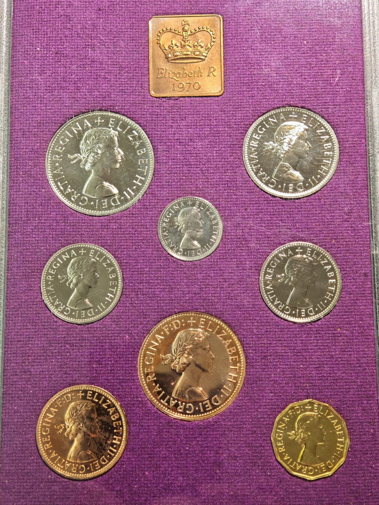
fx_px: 876
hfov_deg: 24.4
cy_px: 252
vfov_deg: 32.2
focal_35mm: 60
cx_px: 190
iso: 500
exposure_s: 1/50
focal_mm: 9
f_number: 2
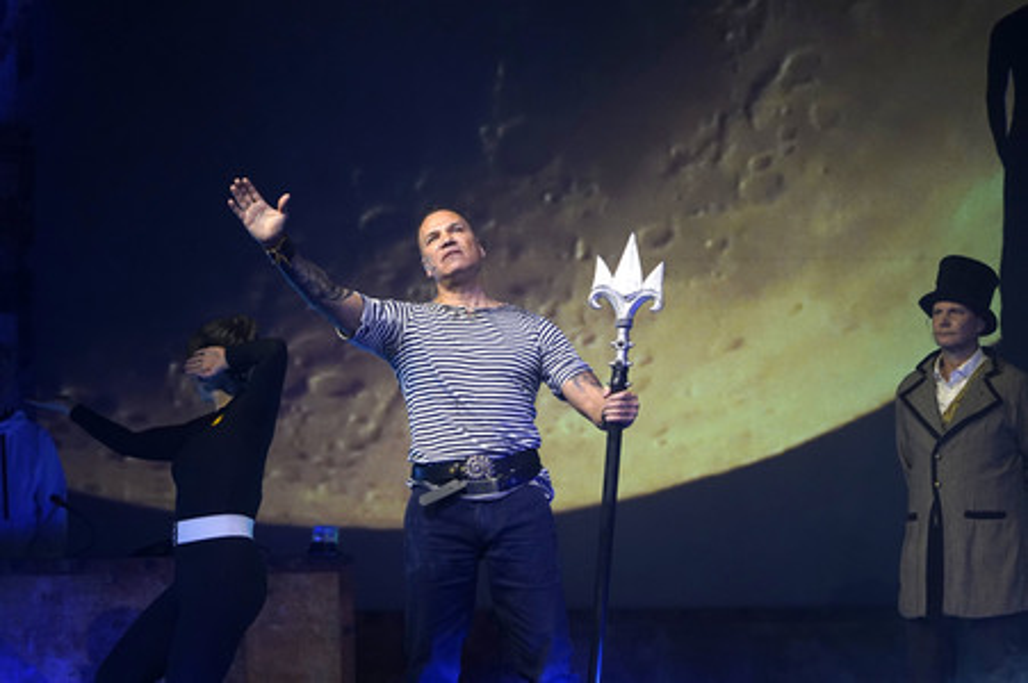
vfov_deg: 6.2
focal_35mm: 220
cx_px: 514
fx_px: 6277
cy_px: 342
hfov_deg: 9.4
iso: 3200
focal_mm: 220
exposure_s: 1/200
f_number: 5.6
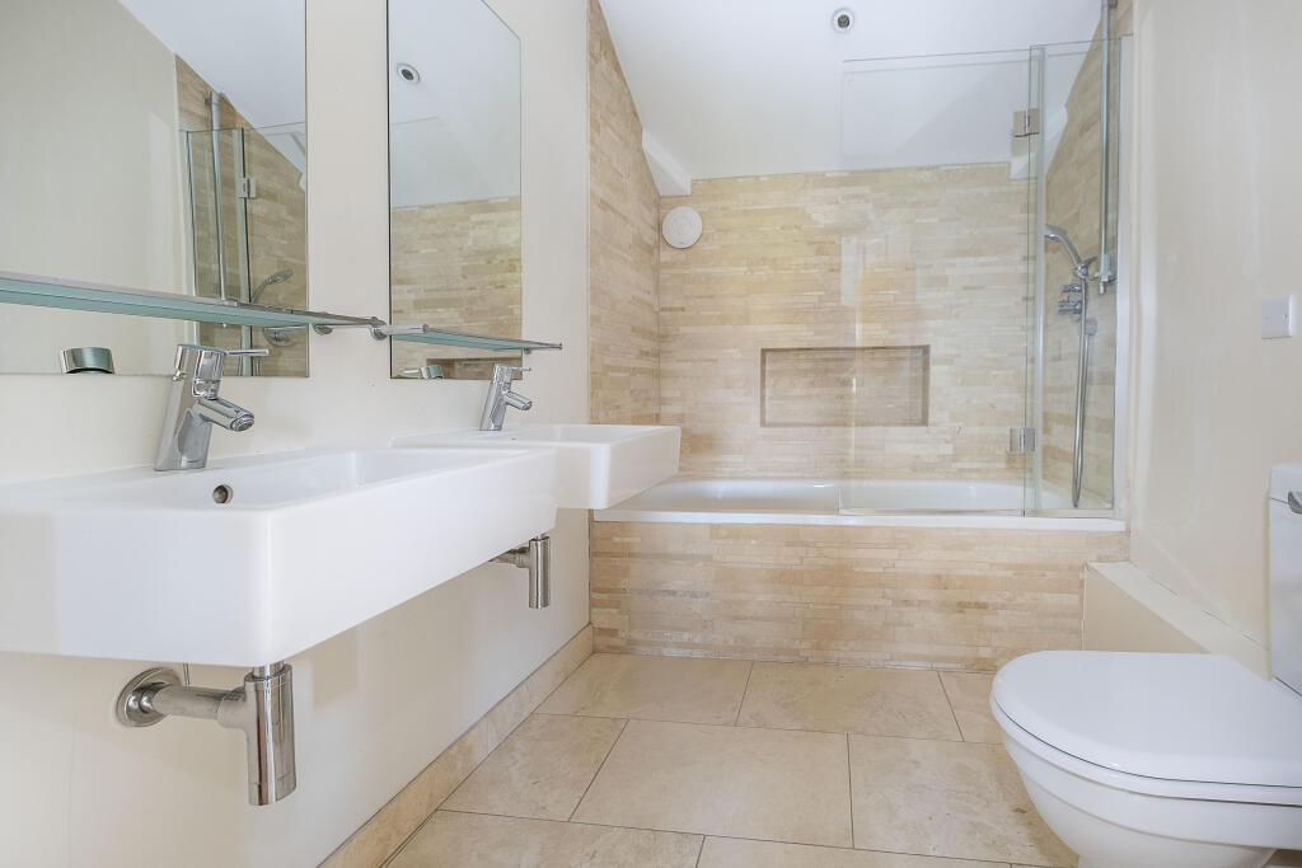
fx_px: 543
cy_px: 434
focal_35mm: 15
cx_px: 651
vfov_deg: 77.3
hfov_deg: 100.4
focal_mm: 10
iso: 250
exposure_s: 1/6
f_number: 4
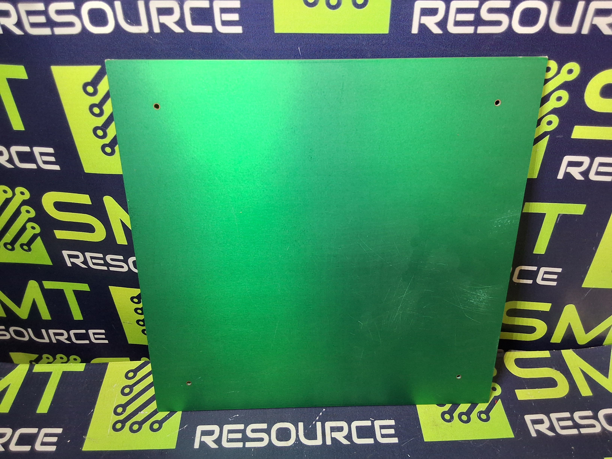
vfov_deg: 49.7
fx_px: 495
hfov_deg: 63.4
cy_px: 230
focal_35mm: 28
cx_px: 306
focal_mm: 2.91
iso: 125
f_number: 1.9
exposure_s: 1/40
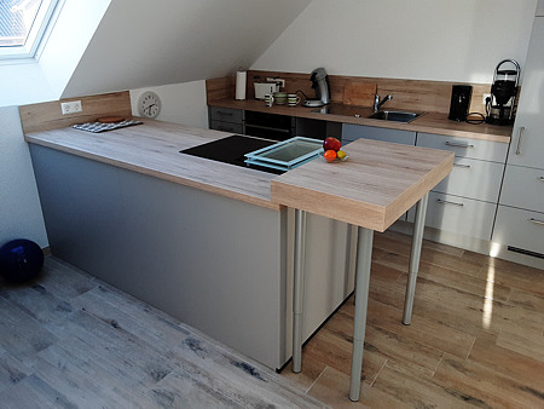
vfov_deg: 49.8
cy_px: 204
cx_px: 272
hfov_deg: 63.4
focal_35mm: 28
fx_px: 440
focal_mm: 2.9
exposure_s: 1/100
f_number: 1.9
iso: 64
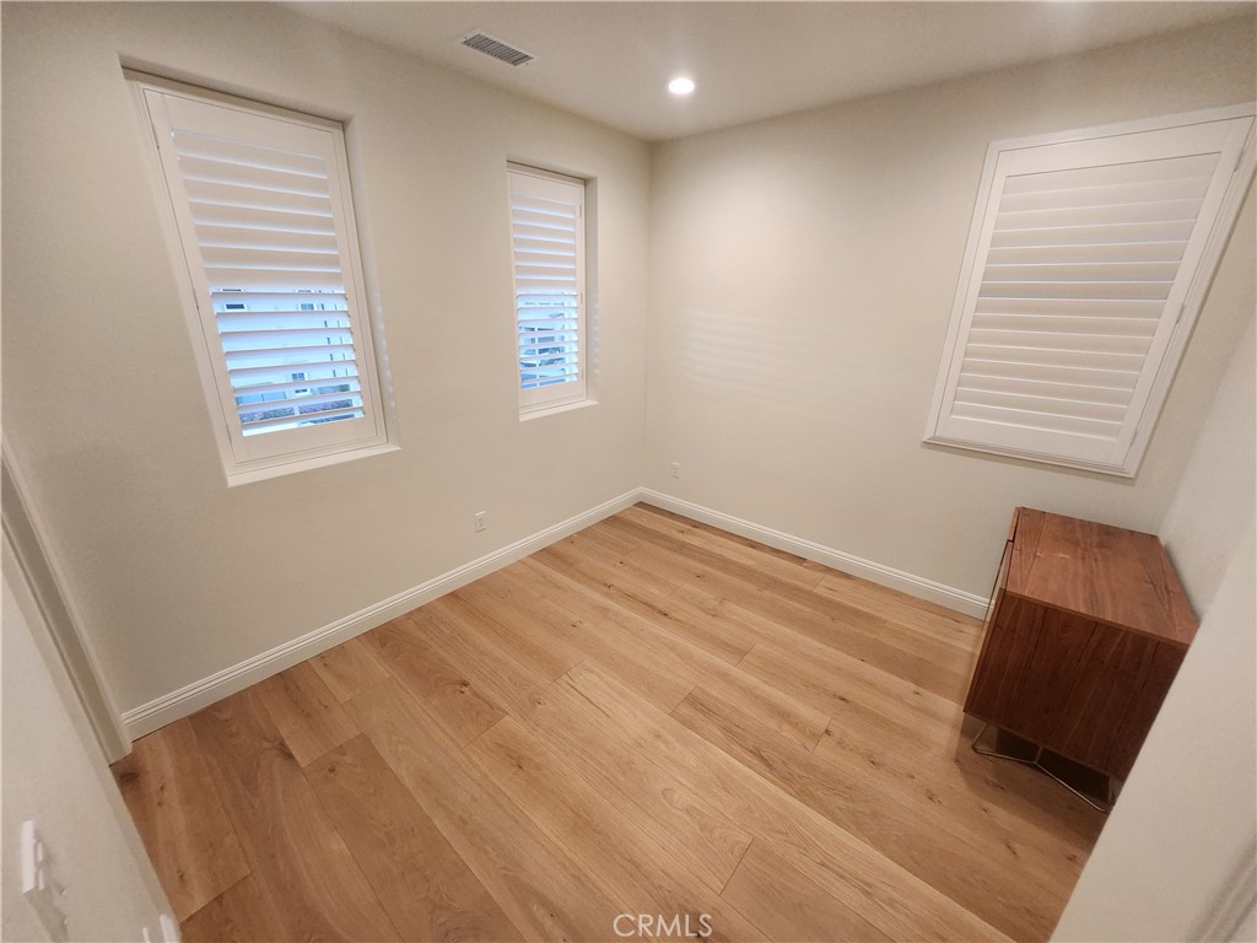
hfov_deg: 106.2
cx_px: 628
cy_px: 472
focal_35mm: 13
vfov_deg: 89.9
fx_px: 472
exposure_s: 1/60
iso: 250
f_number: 2.2
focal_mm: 1.74
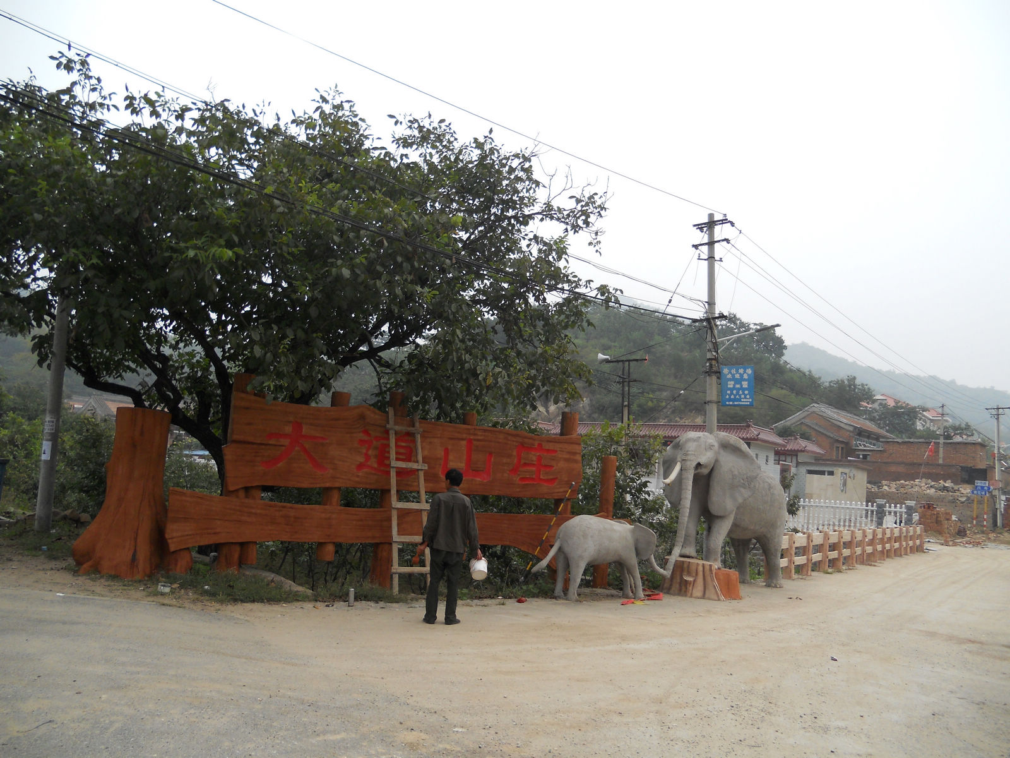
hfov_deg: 65.3
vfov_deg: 51.4
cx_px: 505
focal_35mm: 27
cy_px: 379
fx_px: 788
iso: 80
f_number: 3.2
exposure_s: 1/500
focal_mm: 4.9
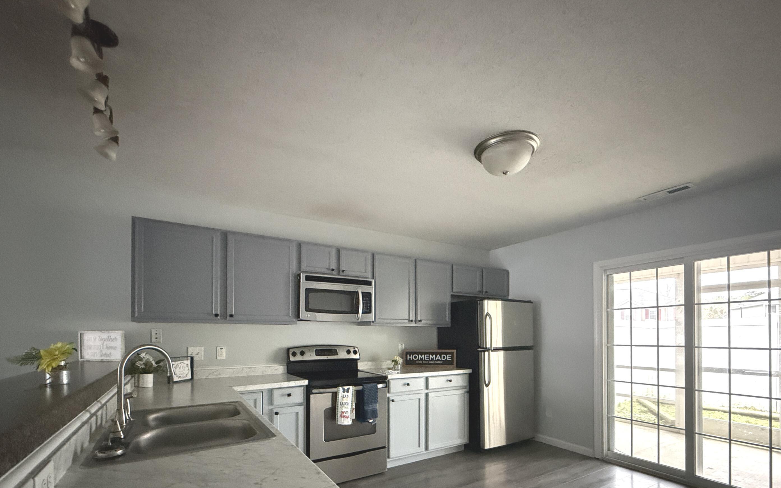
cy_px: 313
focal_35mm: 16
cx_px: 380
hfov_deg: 97.8
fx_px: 341
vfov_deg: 69.8
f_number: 2.2
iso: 1600
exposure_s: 1/40
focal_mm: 2.22
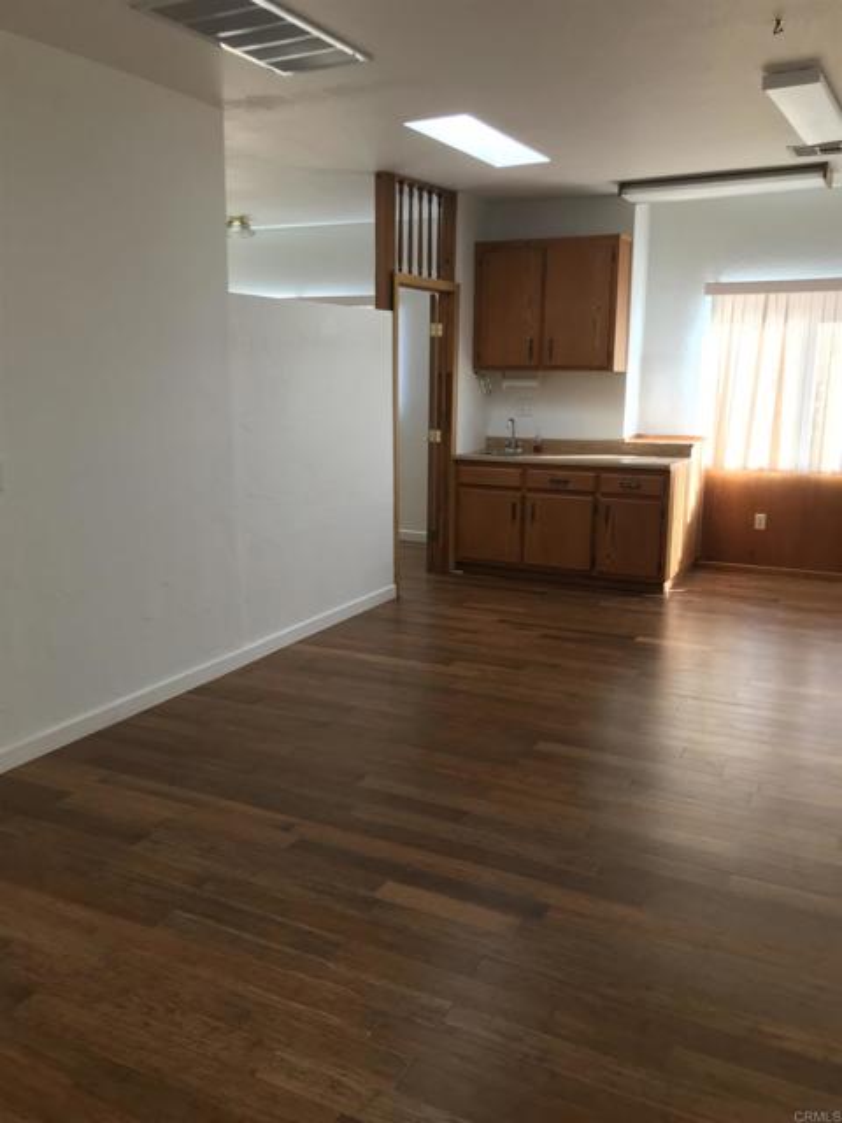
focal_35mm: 28
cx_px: 421
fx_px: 908
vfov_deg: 63.4
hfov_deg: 49.7
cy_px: 562
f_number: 1.8
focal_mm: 3.99
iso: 25
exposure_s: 1/40
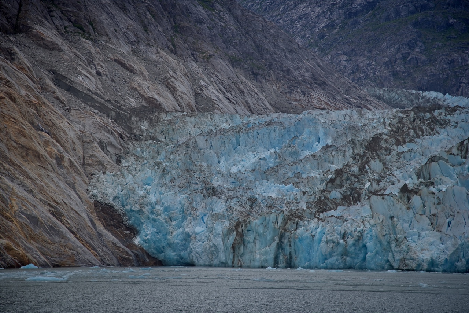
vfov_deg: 11.4
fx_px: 1564
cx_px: 234
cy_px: 156
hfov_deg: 17.1
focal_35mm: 120
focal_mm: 120
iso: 100
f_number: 5.6
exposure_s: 1/250
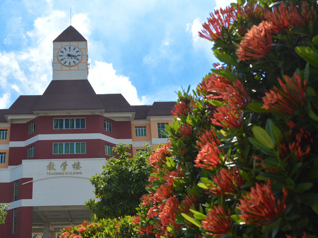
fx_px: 386
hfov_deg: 44.0
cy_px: 145
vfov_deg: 34.2
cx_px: 101
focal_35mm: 42
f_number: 9
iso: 200
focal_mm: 18
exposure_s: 1/640
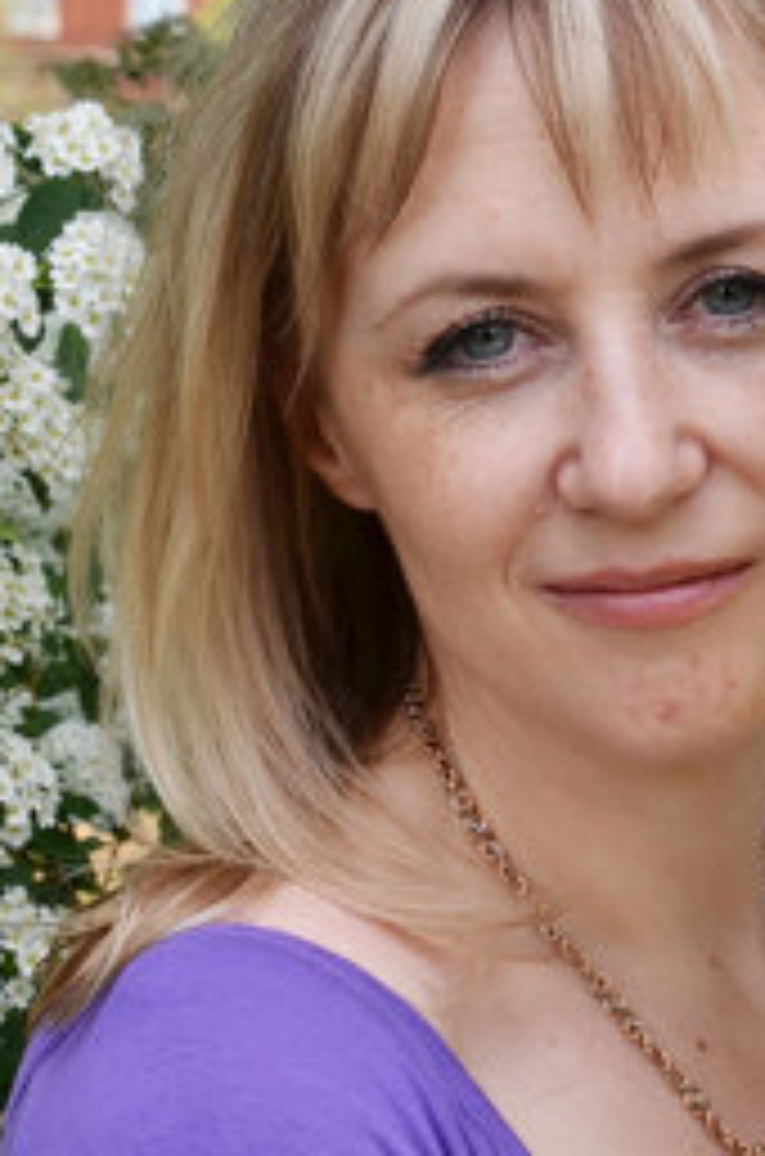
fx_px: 5993
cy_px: 1266
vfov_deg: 10.9
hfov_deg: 7.3
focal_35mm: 187
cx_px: 686
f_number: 7.1
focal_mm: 40
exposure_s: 1/250
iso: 160
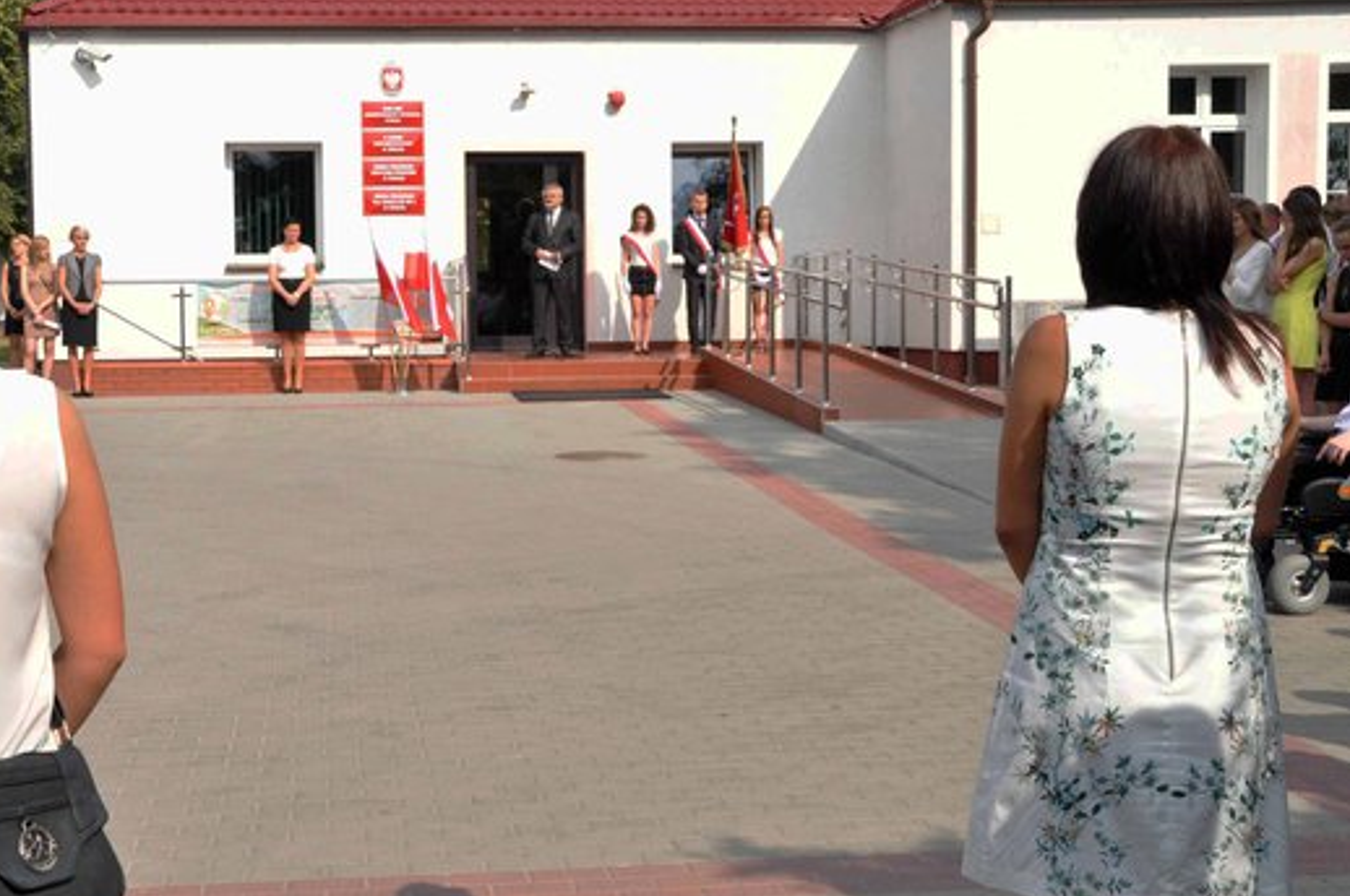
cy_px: 404
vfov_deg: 24.7
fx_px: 2046
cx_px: 506
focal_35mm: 55
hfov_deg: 36.3
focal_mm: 29
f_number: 13
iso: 1000
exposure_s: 1/1000
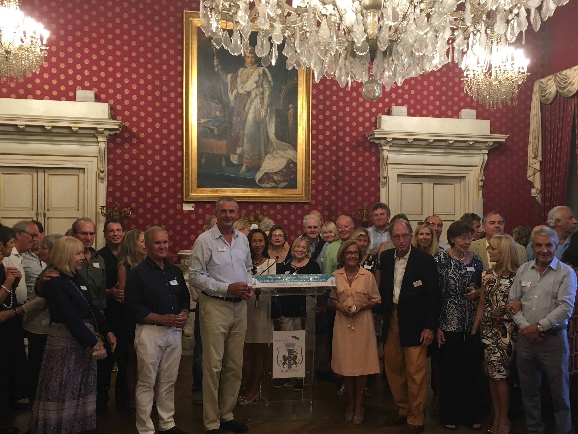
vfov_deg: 39.7
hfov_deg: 51.3
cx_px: 306
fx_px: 601
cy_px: 220
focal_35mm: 36
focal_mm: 4.15
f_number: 2.2
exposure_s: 1/33
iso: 125
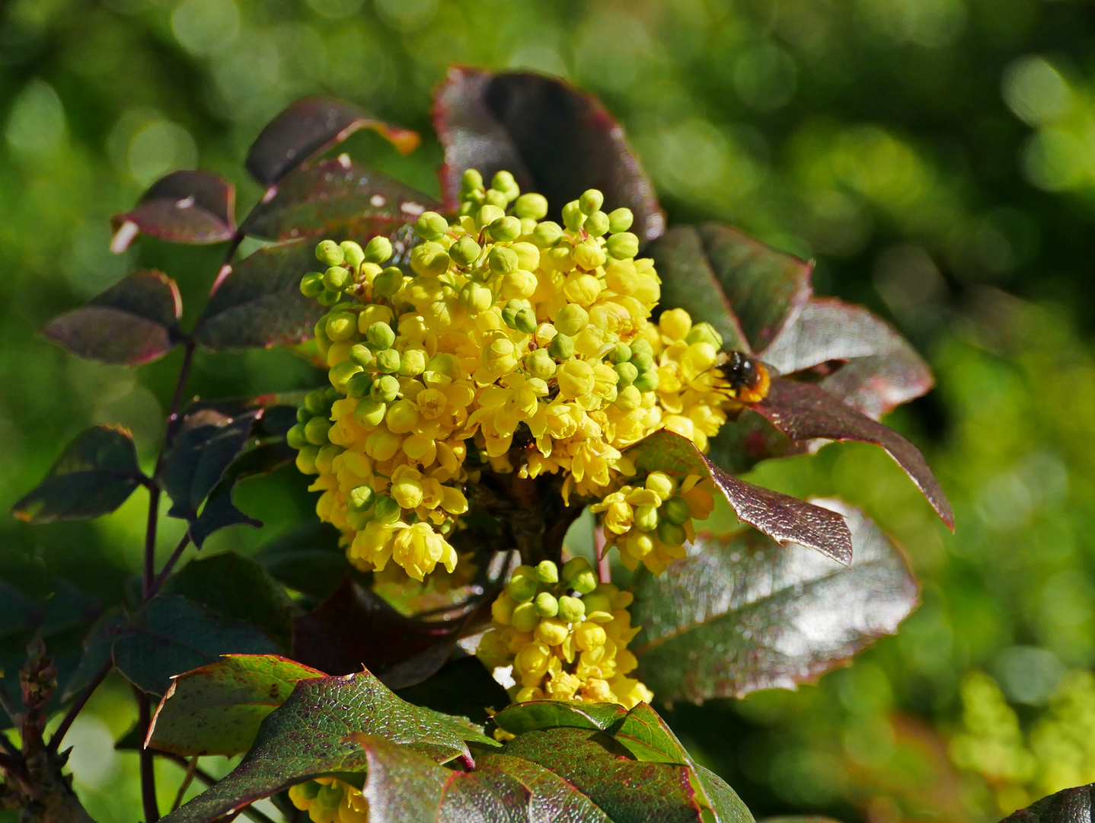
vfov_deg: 5.3
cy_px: 412
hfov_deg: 7.1
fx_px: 8862
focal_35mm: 280
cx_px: 548
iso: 800
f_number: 8
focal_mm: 140
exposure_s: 1/1300
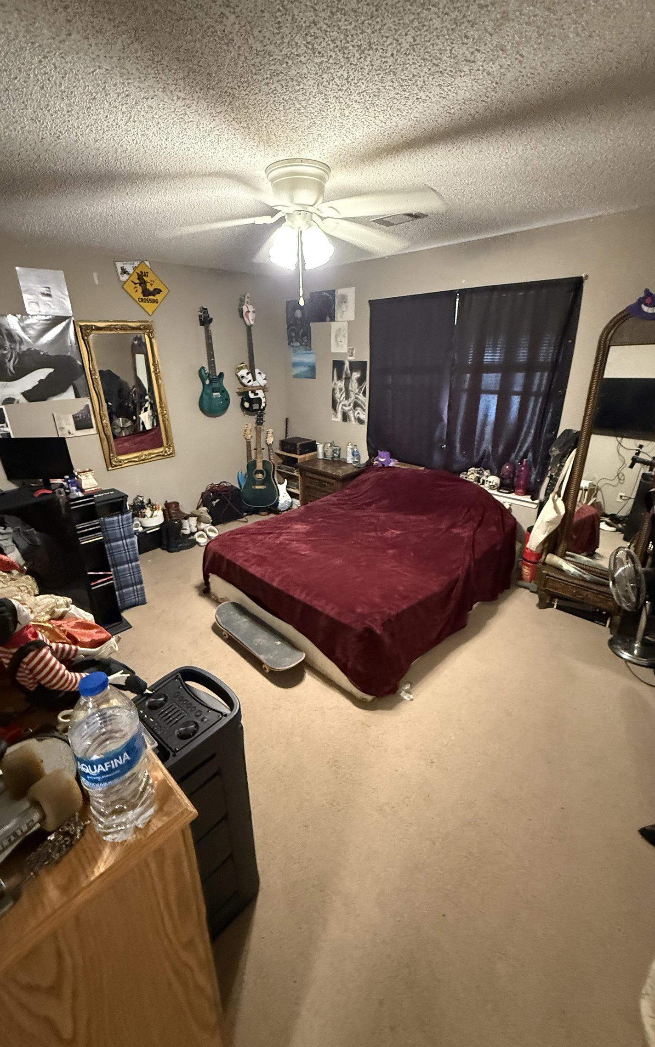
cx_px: 318
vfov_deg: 101.5
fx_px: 428
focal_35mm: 15
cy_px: 520
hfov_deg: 74.8
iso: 1000
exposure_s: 1/40
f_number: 2.2
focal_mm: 2.22
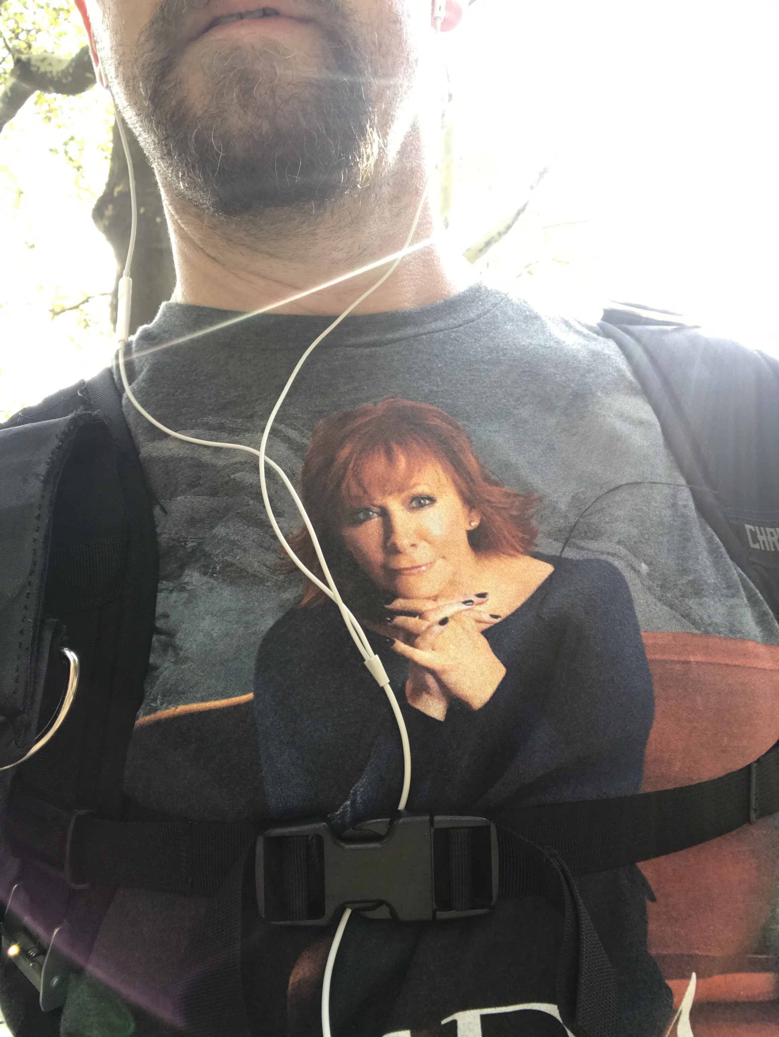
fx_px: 959
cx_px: 390
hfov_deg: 44.2
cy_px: 518
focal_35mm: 32
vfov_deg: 56.8
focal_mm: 2.87
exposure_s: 1/60
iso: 25
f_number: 2.2
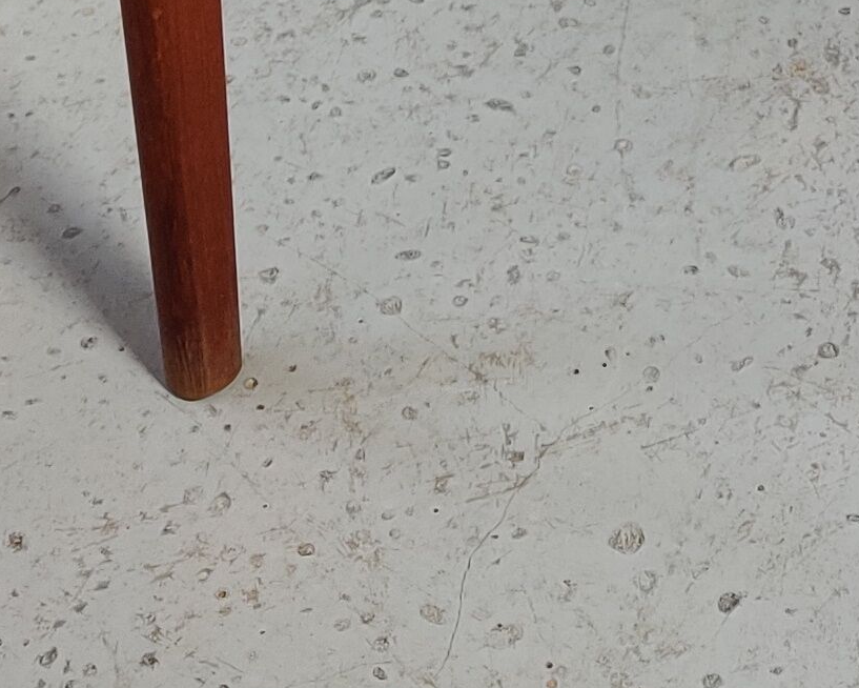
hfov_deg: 14.8
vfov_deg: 10.6
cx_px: 687
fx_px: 3280
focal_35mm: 129
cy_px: -838
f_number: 1.65
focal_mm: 4.75
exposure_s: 1/100
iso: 160
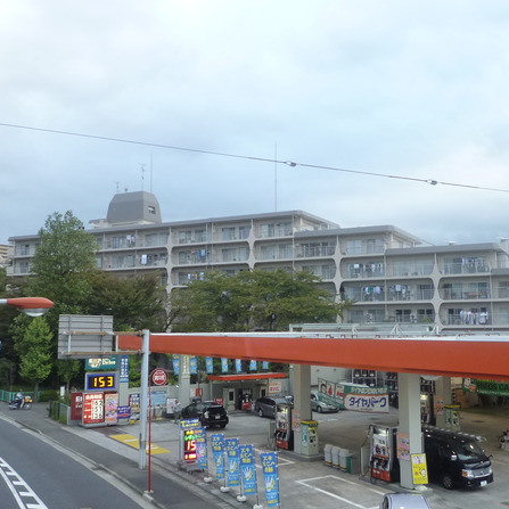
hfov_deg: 43.8
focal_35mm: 38
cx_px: 277
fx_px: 632
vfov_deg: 43.9
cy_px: 255
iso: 160
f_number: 2.8
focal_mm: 4.4
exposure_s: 1/80
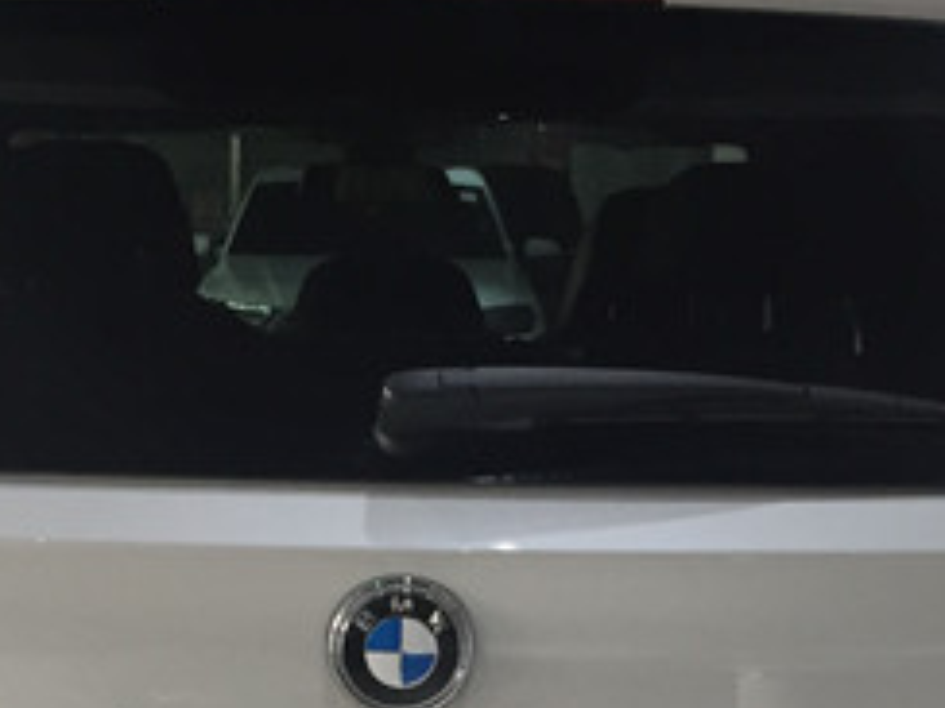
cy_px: 929
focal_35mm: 95
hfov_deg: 20.6
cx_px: 422
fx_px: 2593
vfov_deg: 14.9
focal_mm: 4.15
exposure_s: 1/33
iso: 50
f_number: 2.2
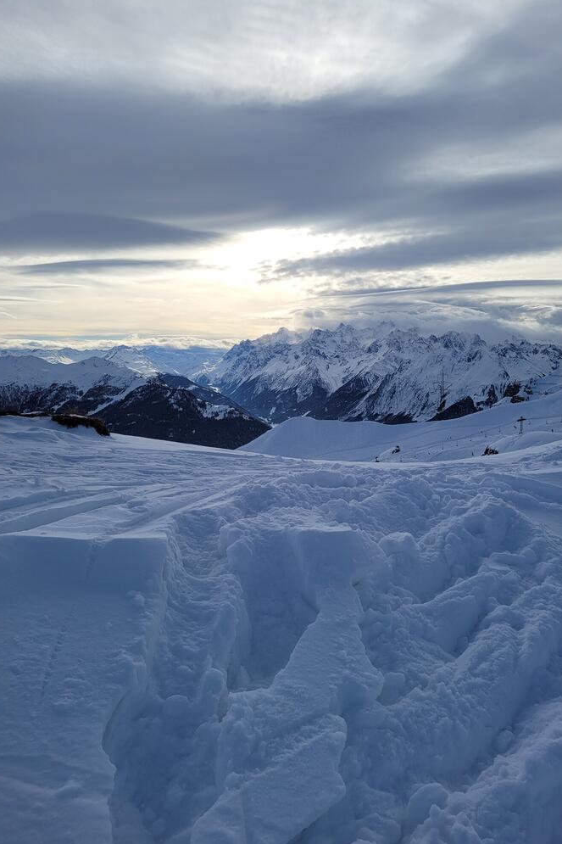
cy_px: 430
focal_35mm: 28
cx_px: 290
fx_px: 656
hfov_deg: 46.4
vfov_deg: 65.5
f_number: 1.8
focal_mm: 5.4
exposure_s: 1/6319
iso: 40
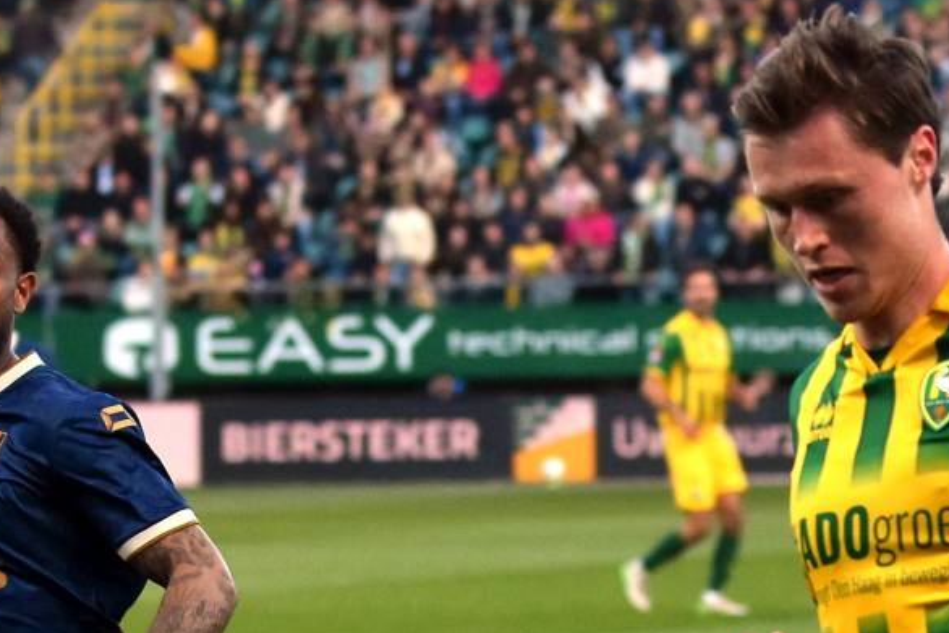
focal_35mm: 344
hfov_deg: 6.0
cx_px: 909
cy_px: 963
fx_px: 9070
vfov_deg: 4.0
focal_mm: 70
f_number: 2.8
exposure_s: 1/800
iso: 1000
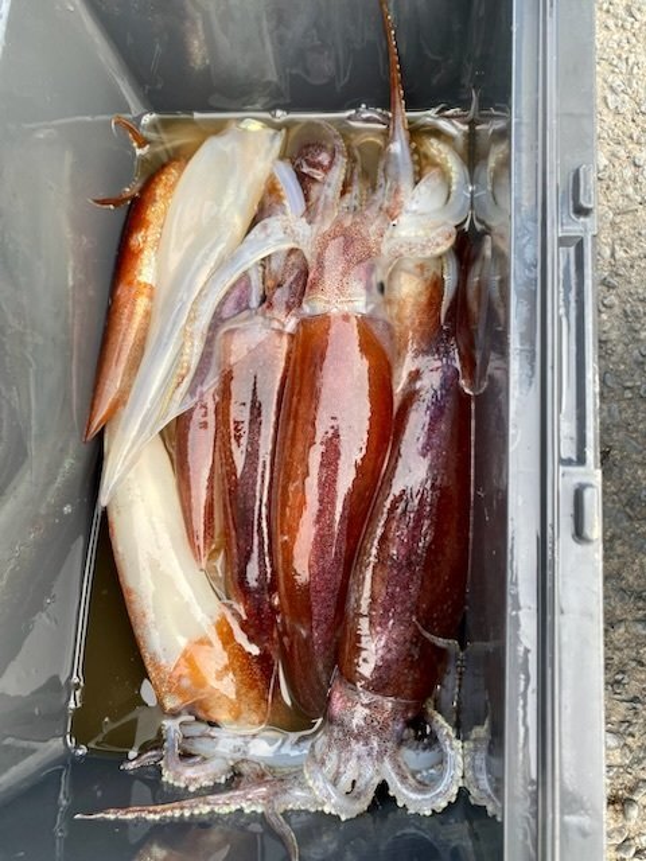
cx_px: 323
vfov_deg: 67.3
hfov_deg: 53.1
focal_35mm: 26
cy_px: 430
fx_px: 647
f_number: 1.8
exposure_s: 1/122
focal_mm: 4.25
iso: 40
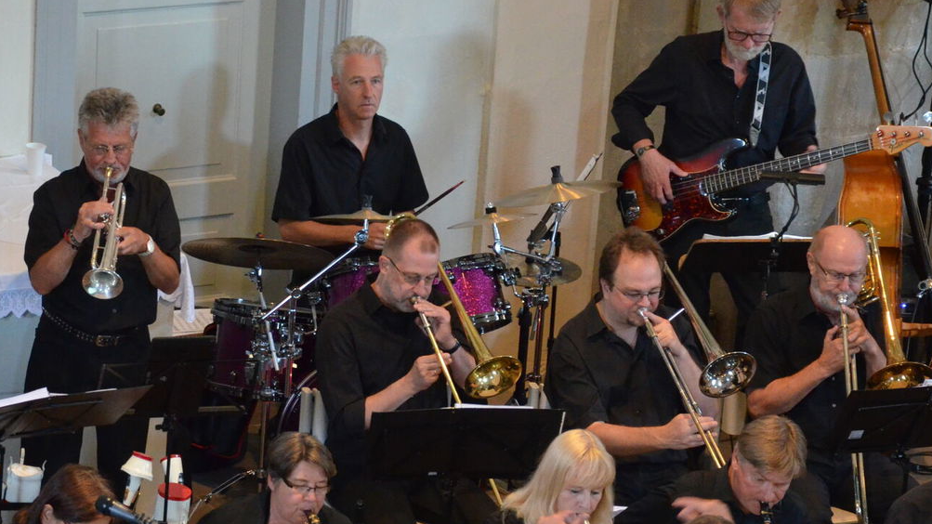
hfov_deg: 10.8
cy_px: 467
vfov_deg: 6.1
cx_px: 405
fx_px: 4942
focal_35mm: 200
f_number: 5.3
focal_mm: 80
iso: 3200
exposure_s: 1/60
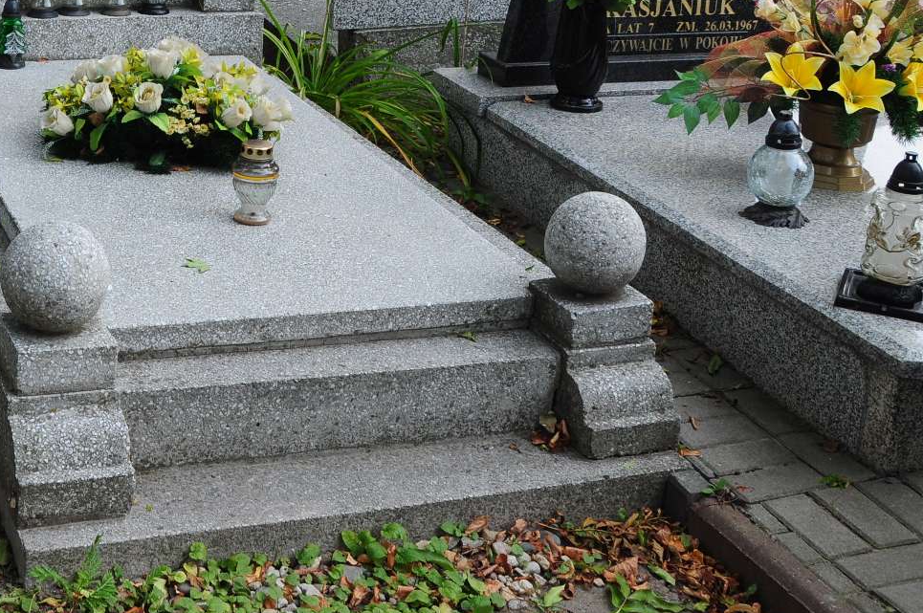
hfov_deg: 31.9
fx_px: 1536
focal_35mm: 60
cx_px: 97
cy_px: -28
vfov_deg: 21.6
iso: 250
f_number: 7.1
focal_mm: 18
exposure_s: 1/200
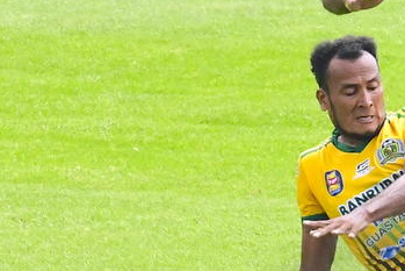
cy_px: 126
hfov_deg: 1.6
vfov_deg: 1.1
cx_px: 435
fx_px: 14563
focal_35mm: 1294
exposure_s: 1/2000
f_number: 6.3
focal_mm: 320
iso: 2000
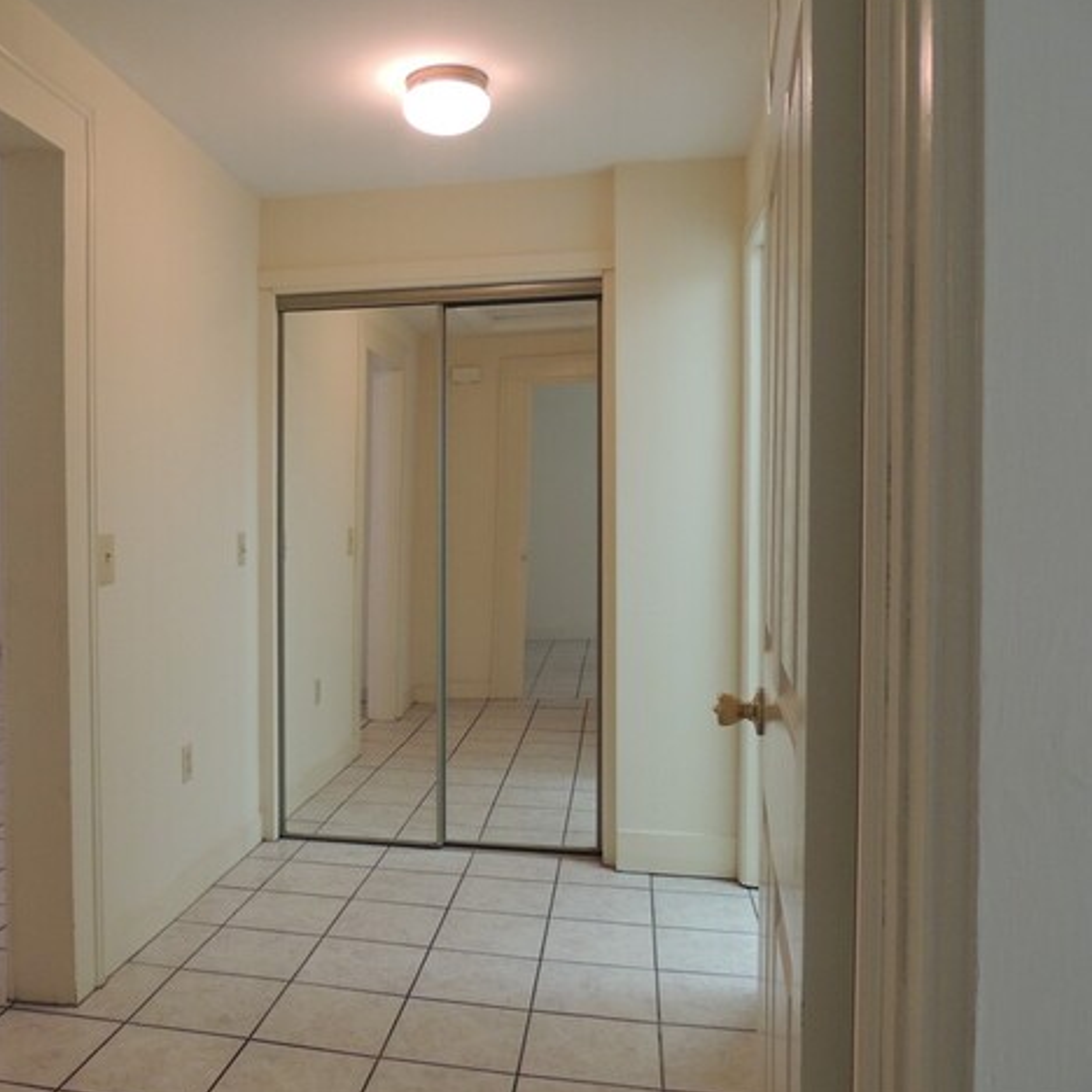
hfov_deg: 54.8
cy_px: 544
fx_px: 1035
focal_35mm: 29
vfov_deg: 55.6
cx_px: 387
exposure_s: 1/30
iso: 360
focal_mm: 4.3
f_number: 3
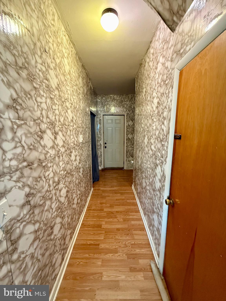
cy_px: 150
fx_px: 122
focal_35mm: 14
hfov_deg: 85.7
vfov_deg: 102.1
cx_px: 113
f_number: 2.2
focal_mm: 2.22
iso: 800
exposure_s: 1/60
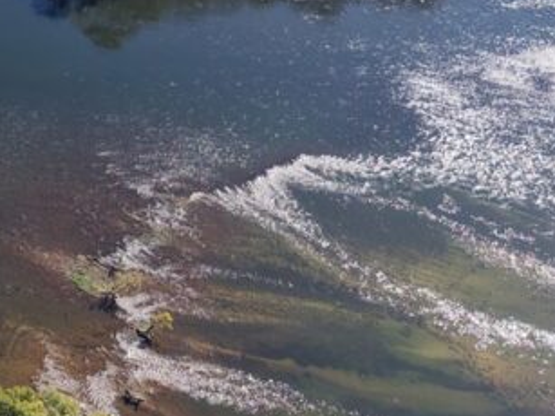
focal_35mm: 80
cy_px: -92
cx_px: -304
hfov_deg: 20.5
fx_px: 1282
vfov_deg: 17.5
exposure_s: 1/4000
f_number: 1.8
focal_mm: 8.67
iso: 350
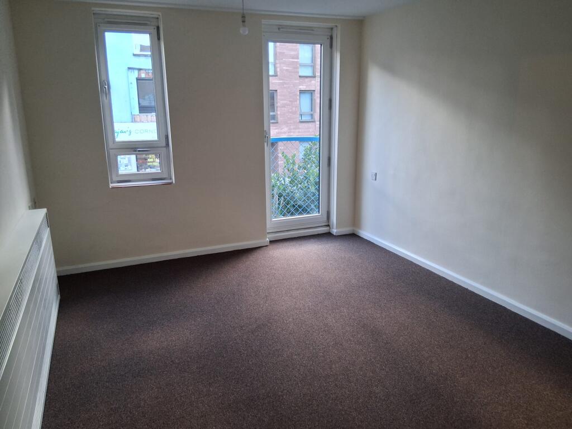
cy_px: 214
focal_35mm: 26
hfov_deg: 67.3
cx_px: 286
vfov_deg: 53.1
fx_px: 430
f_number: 1.8
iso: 125
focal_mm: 3.98
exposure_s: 1/100
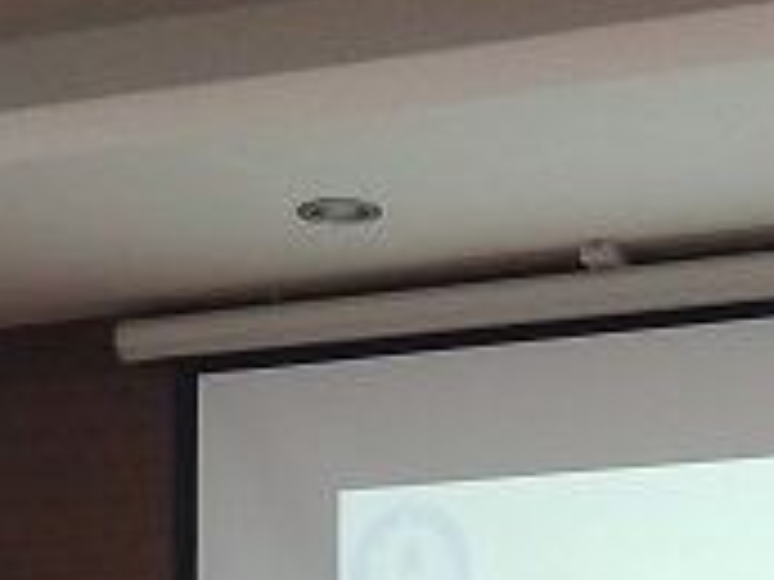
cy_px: 1261
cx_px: 544
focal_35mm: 157
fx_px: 3510
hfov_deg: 12.6
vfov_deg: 8.8
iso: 245
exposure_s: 1/50
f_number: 1.8
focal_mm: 3.95
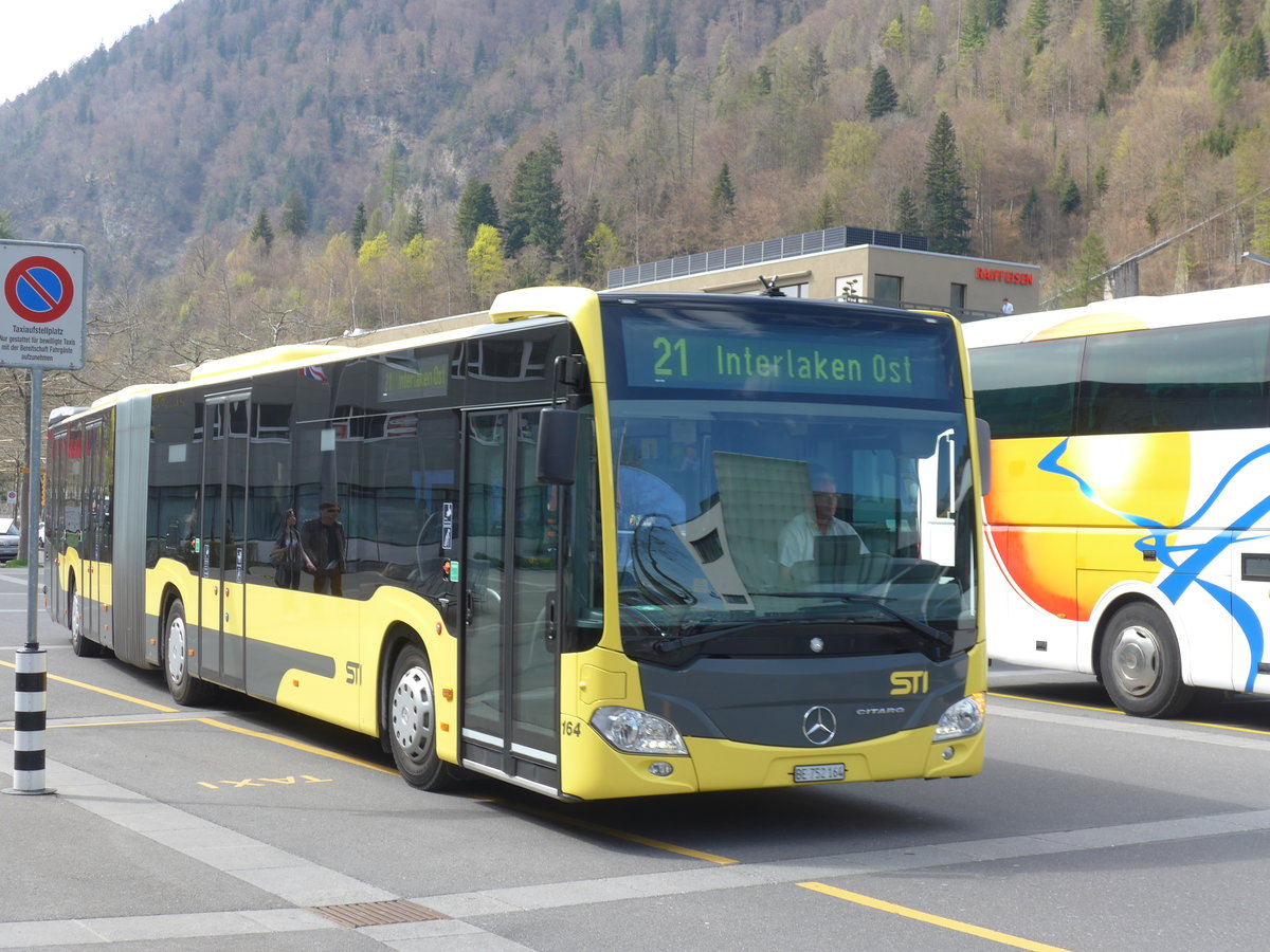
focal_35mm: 55
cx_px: 635
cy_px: 476
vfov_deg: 26.6
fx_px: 2018
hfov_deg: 34.9
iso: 80
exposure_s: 1/320
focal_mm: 11.3
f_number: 3.4
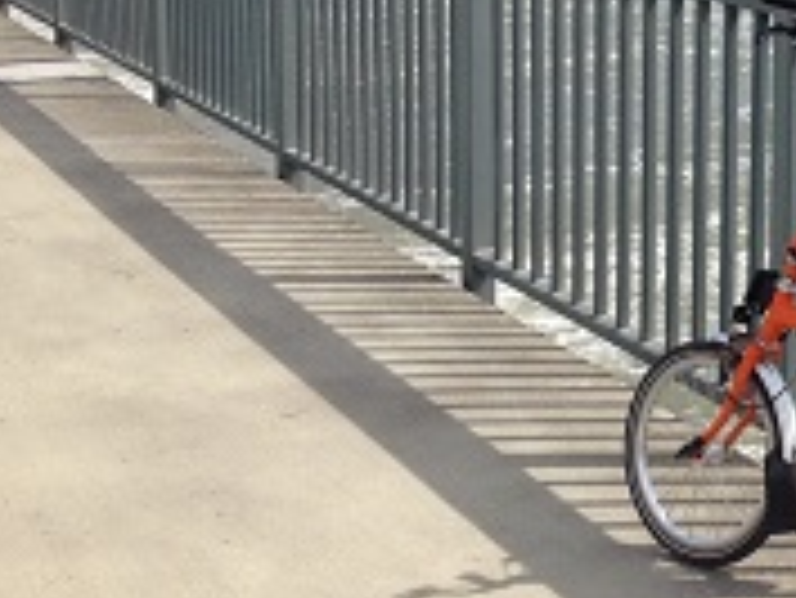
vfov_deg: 14.8
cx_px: 944
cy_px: 83
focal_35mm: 99
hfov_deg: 18.8
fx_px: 2278
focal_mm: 4.28
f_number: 2.4
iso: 50
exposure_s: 1/1842
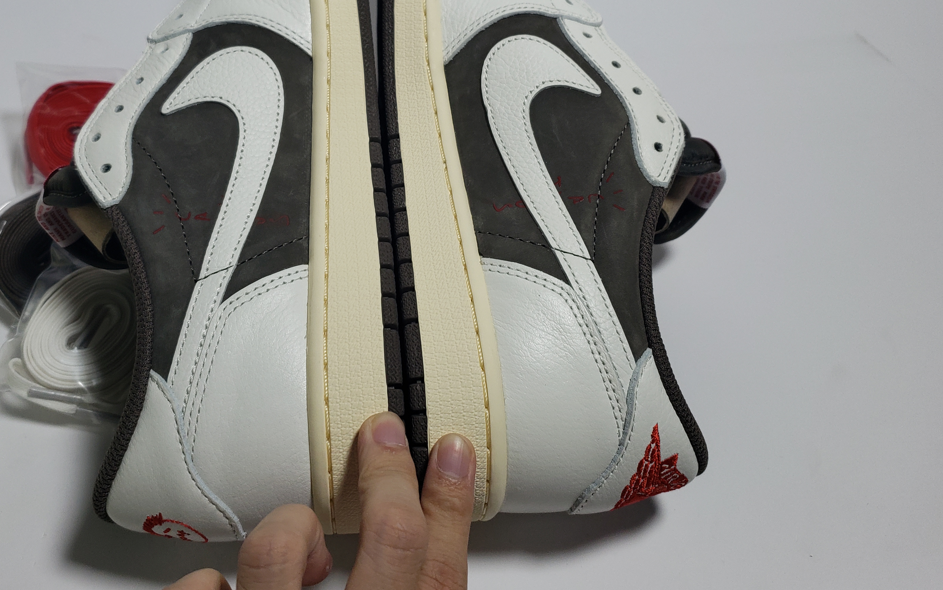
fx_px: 899
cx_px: 403
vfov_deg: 35.7
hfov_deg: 55.1
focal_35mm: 35
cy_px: 174
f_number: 1.5
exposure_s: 1/904
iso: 50
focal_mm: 4.3
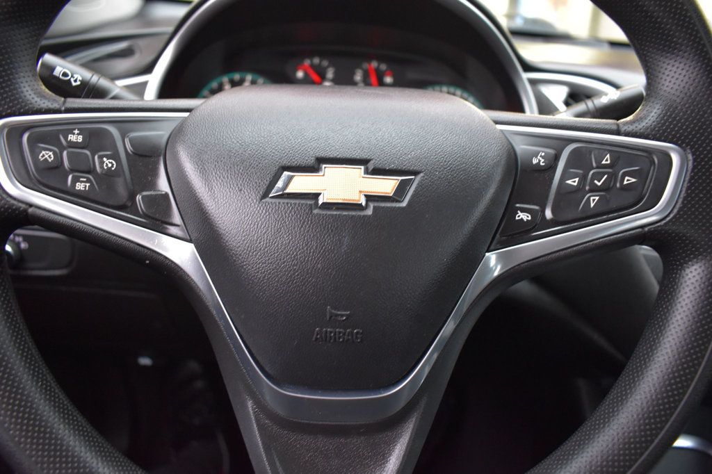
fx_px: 534
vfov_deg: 47.9
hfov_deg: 67.4
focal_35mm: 27
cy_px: 237
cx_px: 356
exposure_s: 1/15
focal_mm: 18
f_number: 4
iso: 1600
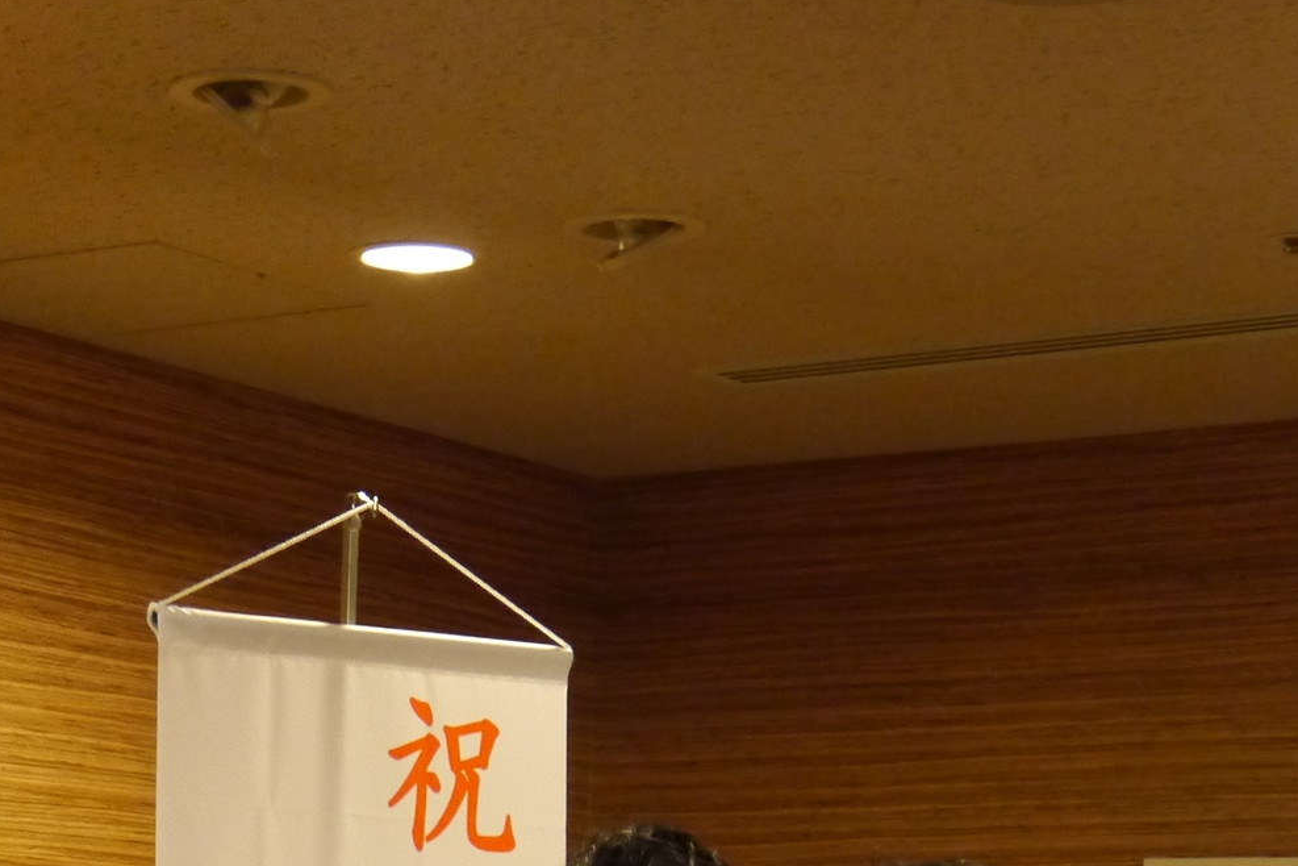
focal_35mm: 122
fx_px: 4398
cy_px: 1092
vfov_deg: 11.0
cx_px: 52
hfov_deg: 16.5
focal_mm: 21
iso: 1600
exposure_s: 1/50
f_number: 4
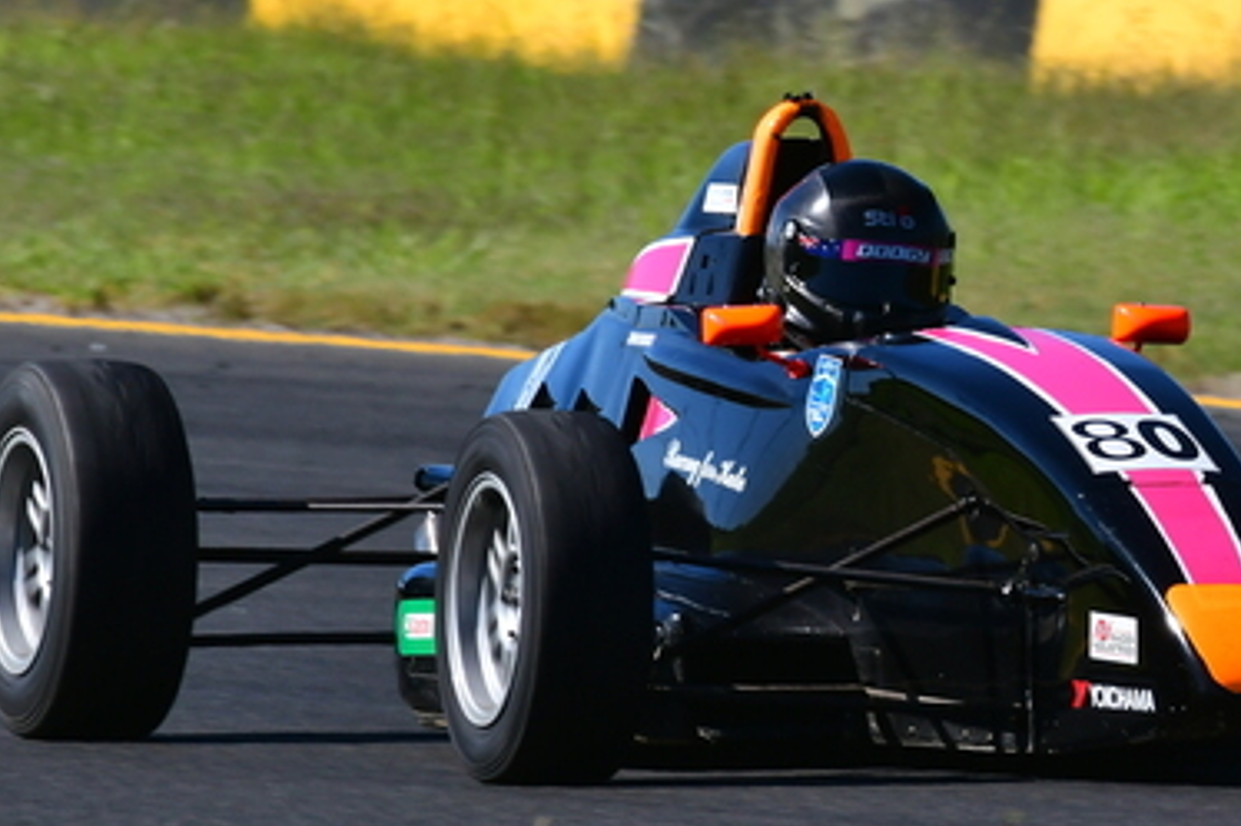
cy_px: 207
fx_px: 50822
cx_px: 1218
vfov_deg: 0.9
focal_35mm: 1475
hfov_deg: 1.4
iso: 500
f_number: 13
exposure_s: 1/640
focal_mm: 460
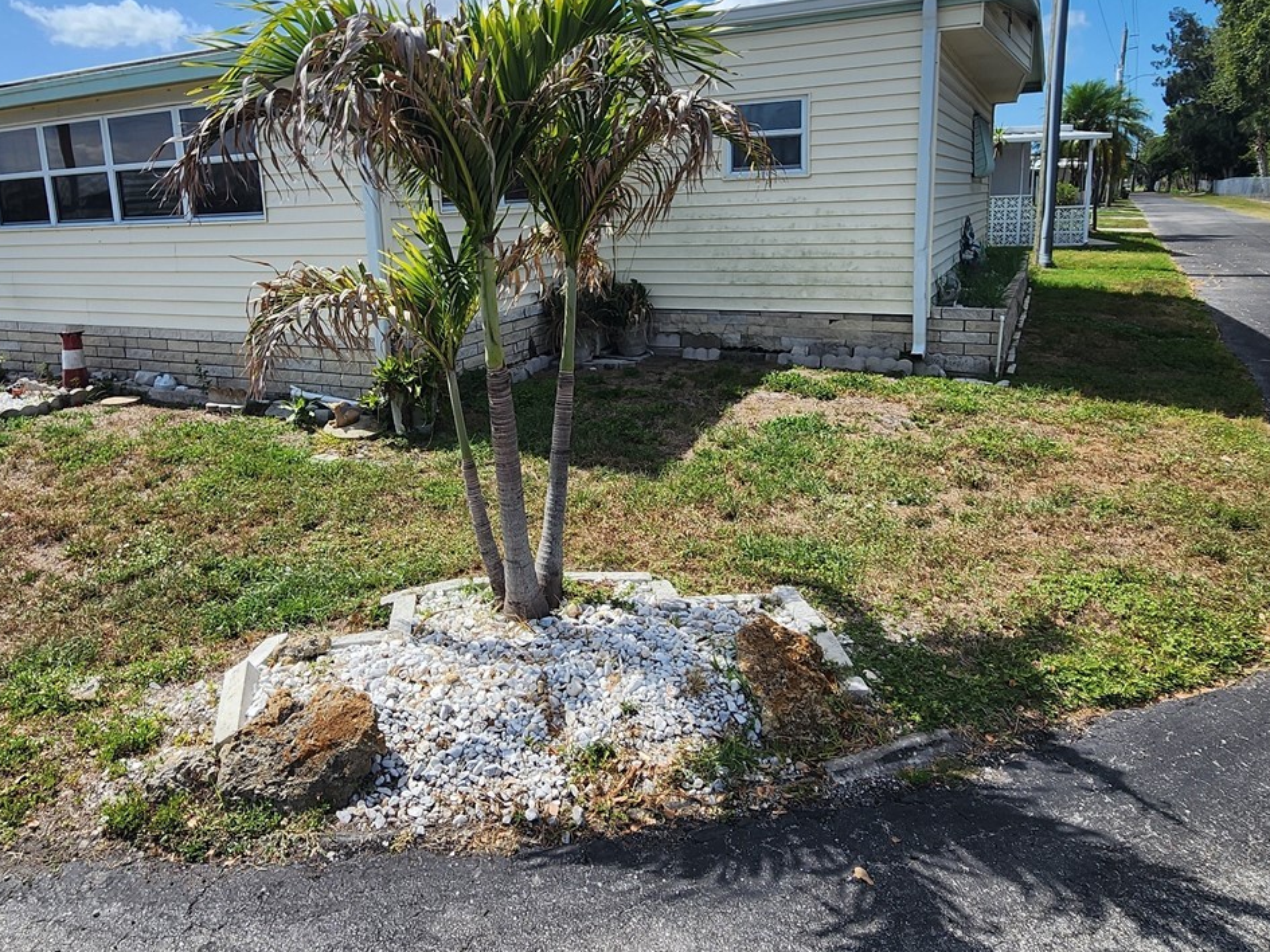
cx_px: 581
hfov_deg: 76.2
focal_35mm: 22
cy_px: 368
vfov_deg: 60.4
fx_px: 807
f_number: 2.2
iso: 50
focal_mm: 2.2
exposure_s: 1/2333
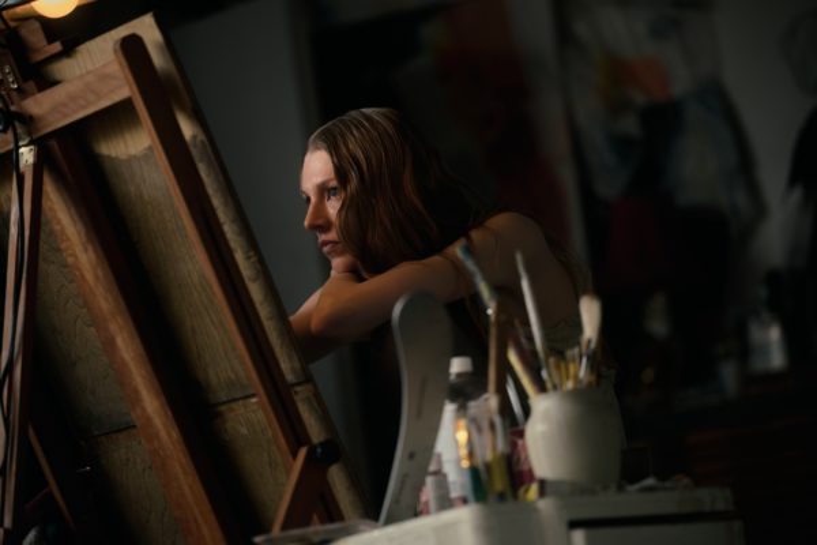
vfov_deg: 11.9
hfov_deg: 17.8
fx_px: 2610
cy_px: 272
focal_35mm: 115
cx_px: 408
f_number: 2.8
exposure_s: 1/250
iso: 800
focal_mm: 115
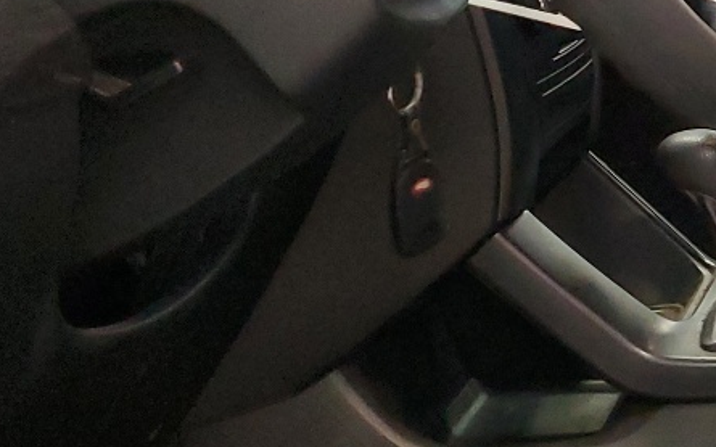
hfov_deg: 18.4
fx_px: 1932
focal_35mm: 99
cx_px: 1102
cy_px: 111
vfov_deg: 13.2
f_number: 1.5
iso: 203
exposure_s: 1/60.2
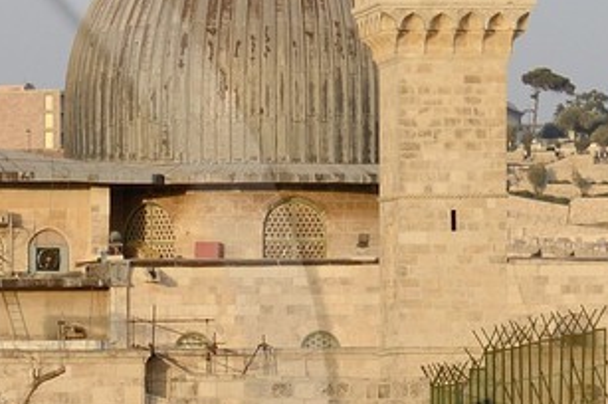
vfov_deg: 3.7
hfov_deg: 5.6
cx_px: -483
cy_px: 503
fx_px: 6158
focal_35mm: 365
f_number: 9
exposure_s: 1/400
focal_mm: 70
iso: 400
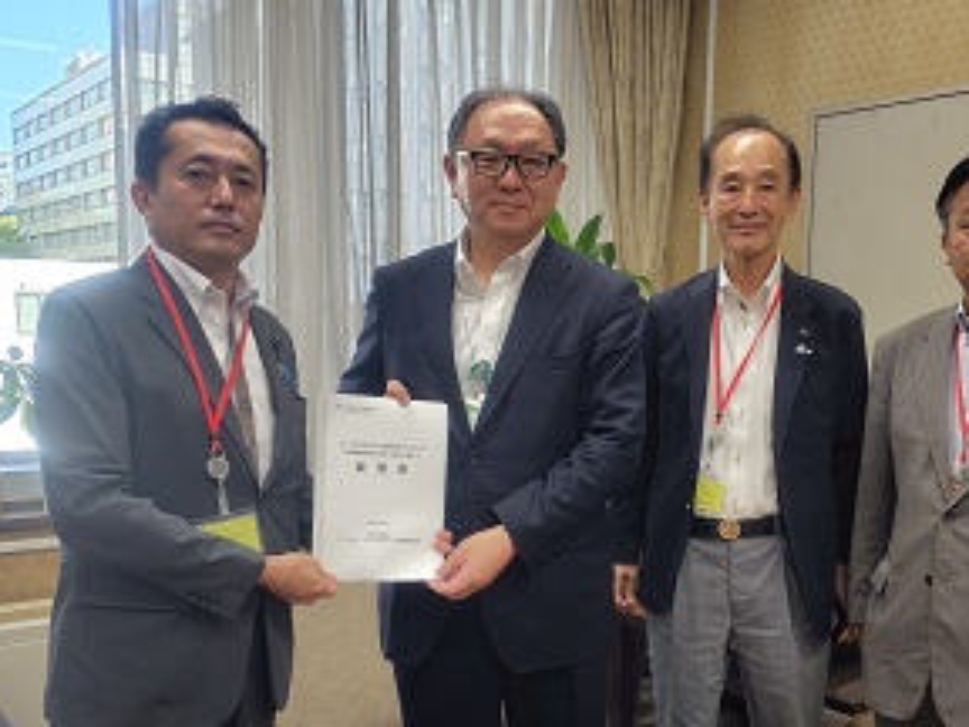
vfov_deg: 43.6
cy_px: 478
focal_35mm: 32
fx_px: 896
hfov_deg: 56.1
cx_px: 606
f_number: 1.9
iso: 125
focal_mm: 5.6
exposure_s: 1/120
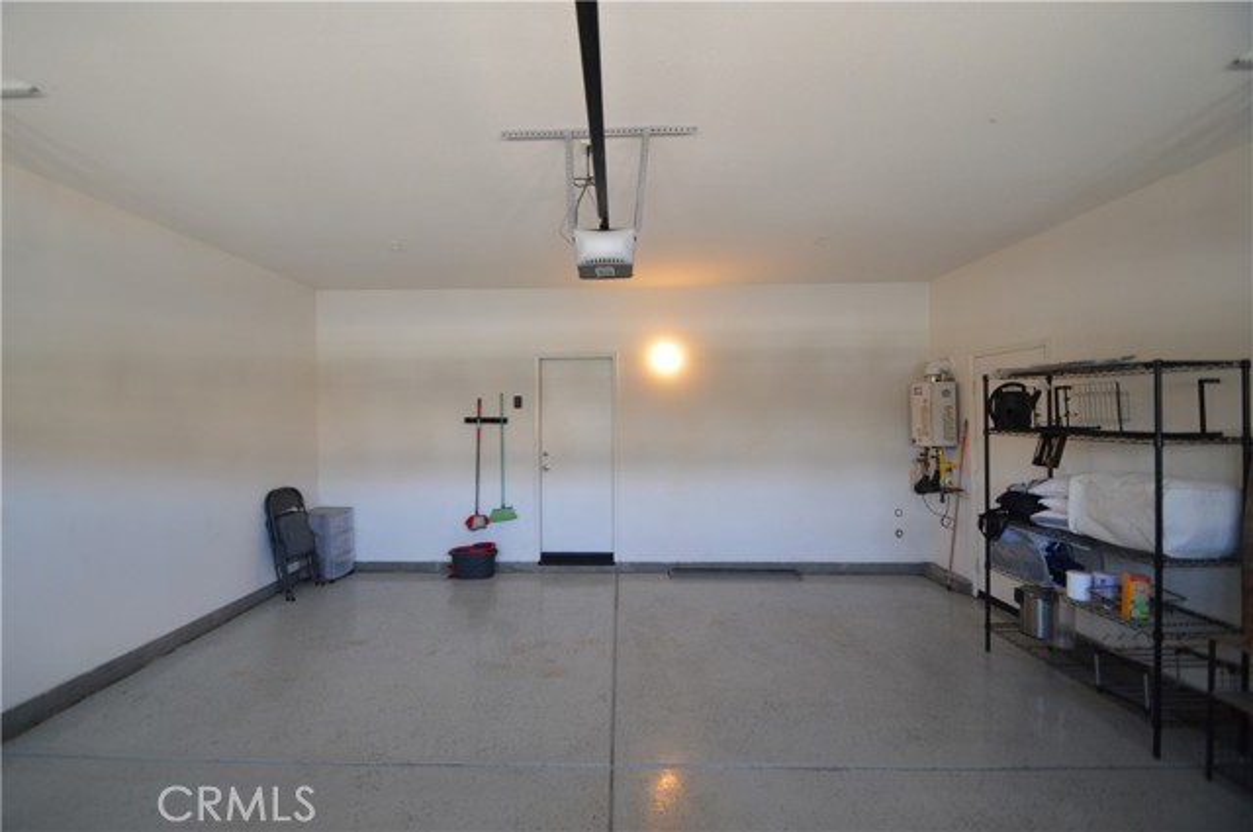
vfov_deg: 77.2
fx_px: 521
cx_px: 626
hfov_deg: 100.5
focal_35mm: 15
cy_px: 416
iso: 720
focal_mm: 10
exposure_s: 1/60
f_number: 3.5
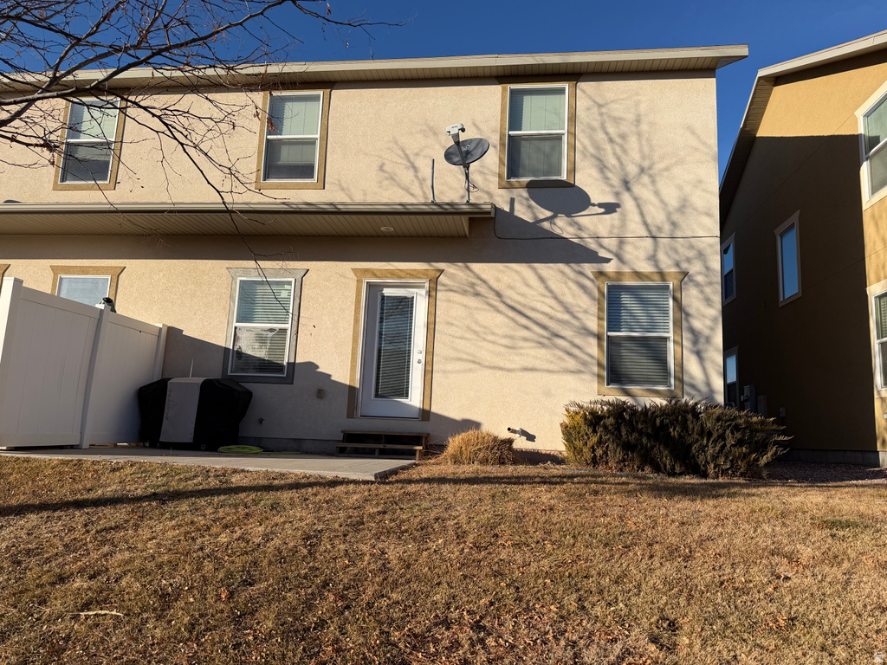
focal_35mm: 24
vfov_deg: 56.8
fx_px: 615
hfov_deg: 71.6
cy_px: 332
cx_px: 444
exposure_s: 1/4405
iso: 80
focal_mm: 6.76
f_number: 1.78
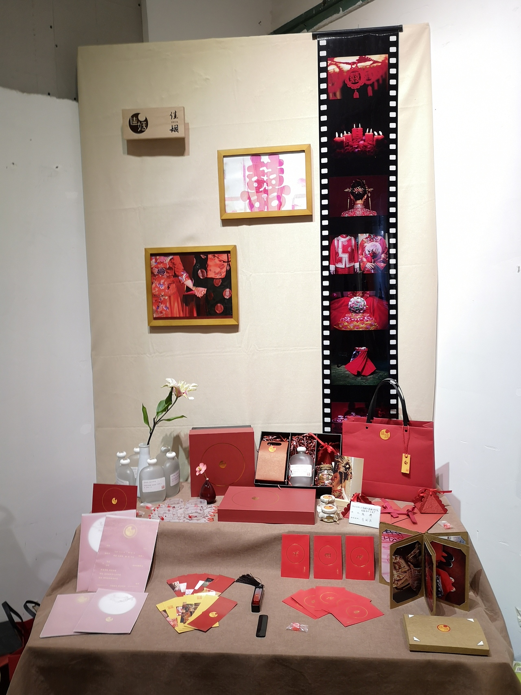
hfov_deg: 51.3
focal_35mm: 27
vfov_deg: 65.3
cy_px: 348
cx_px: 260
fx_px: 542
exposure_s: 1/50
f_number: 1.8
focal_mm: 3.95
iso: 100
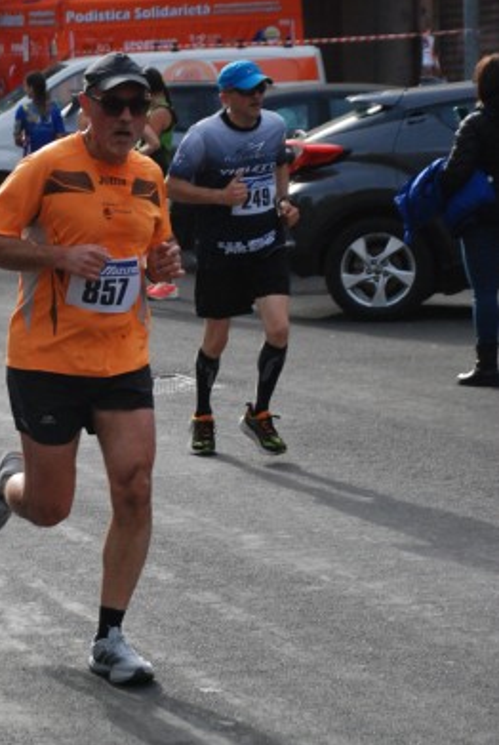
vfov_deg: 13.5
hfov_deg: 9.0
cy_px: 389
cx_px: 117
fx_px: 3149
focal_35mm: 152
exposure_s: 1/1250
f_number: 5.3
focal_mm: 66
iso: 1000
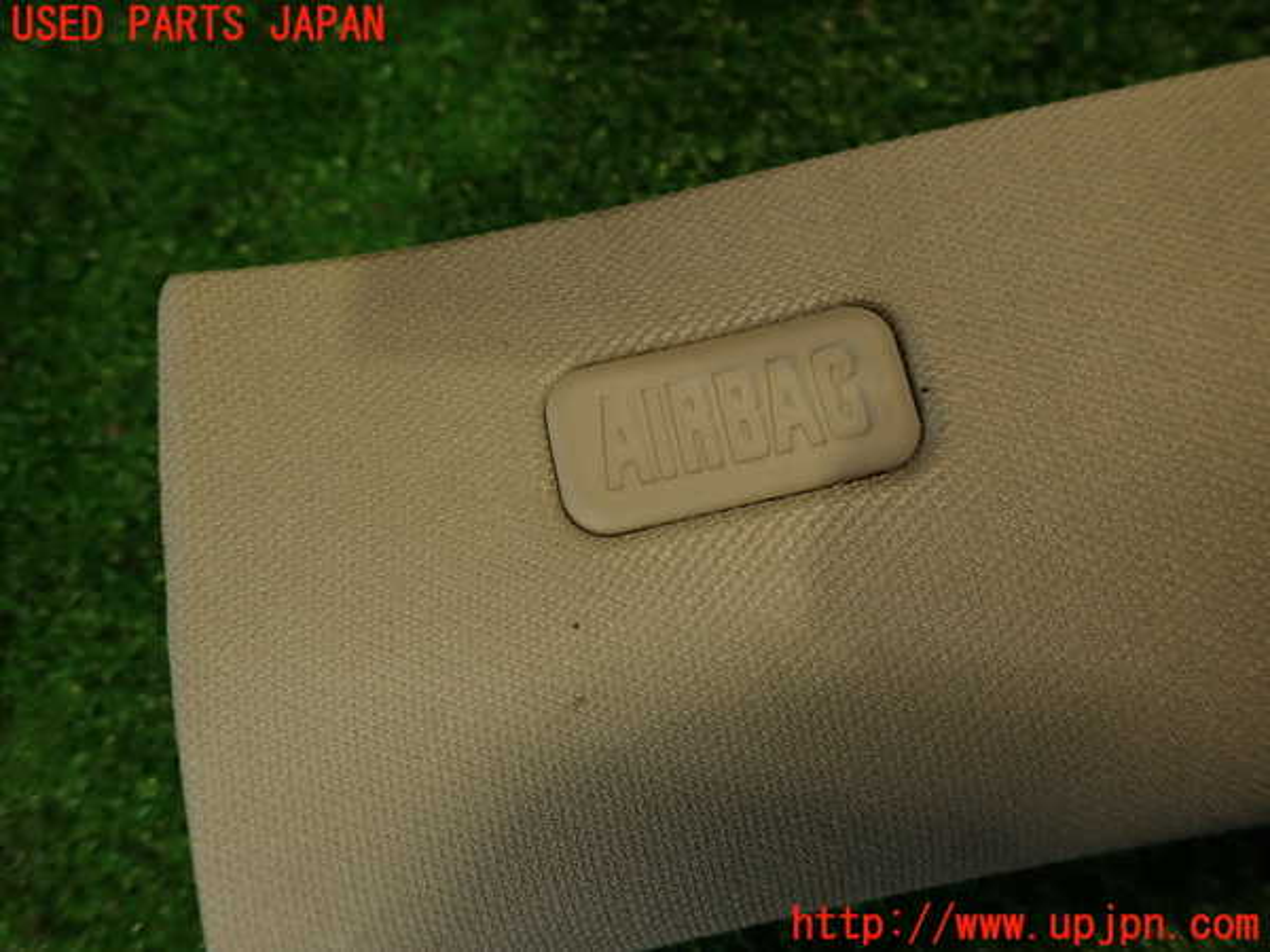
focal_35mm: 25
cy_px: 476
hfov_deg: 69.4
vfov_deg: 54.9
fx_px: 917
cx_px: 635
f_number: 2
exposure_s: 1/60
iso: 200
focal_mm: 4.5
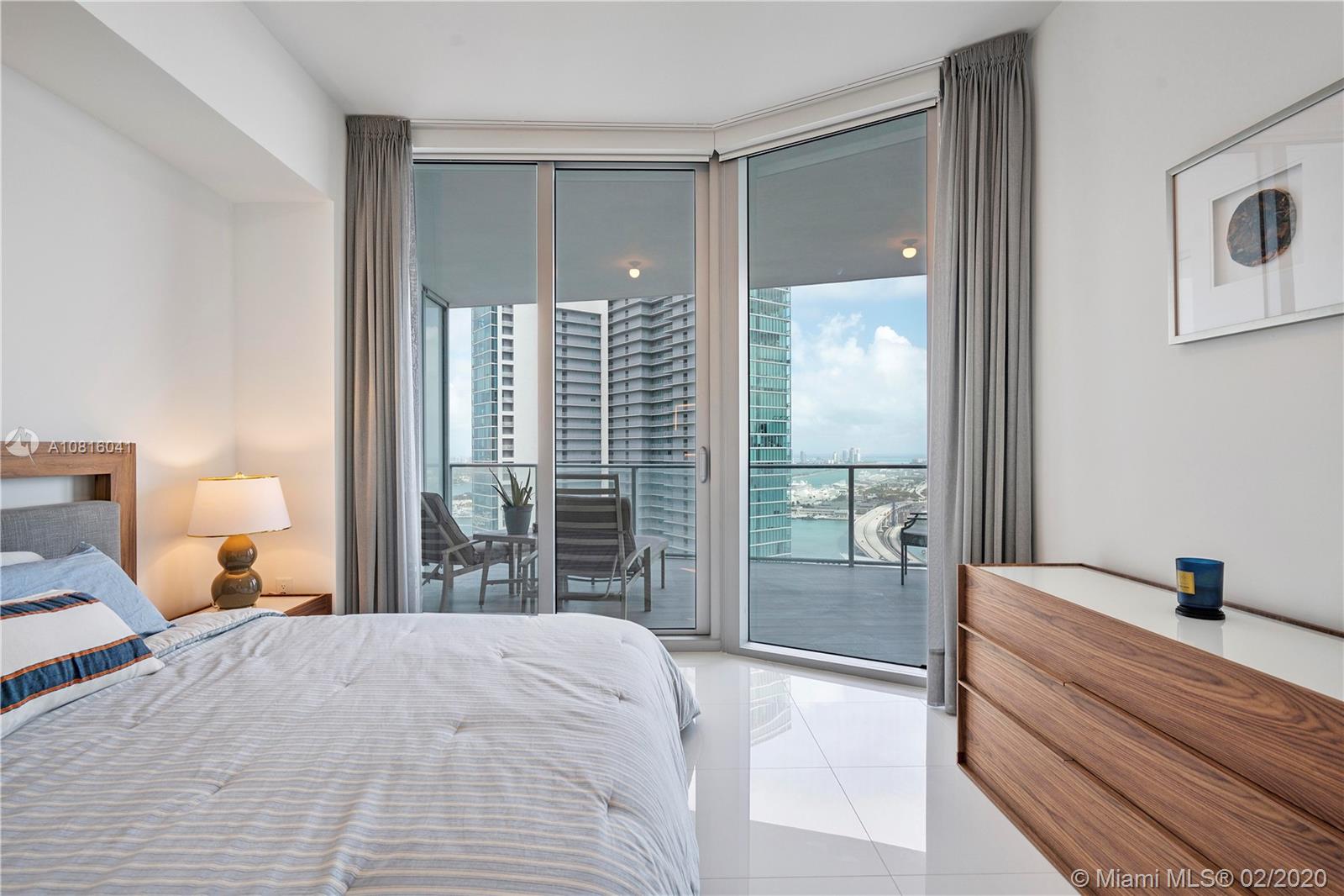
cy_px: 448
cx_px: 672
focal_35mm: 16
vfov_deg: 73.7
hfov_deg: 96.7
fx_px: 597
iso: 320
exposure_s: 1/60
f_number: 8
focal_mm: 16
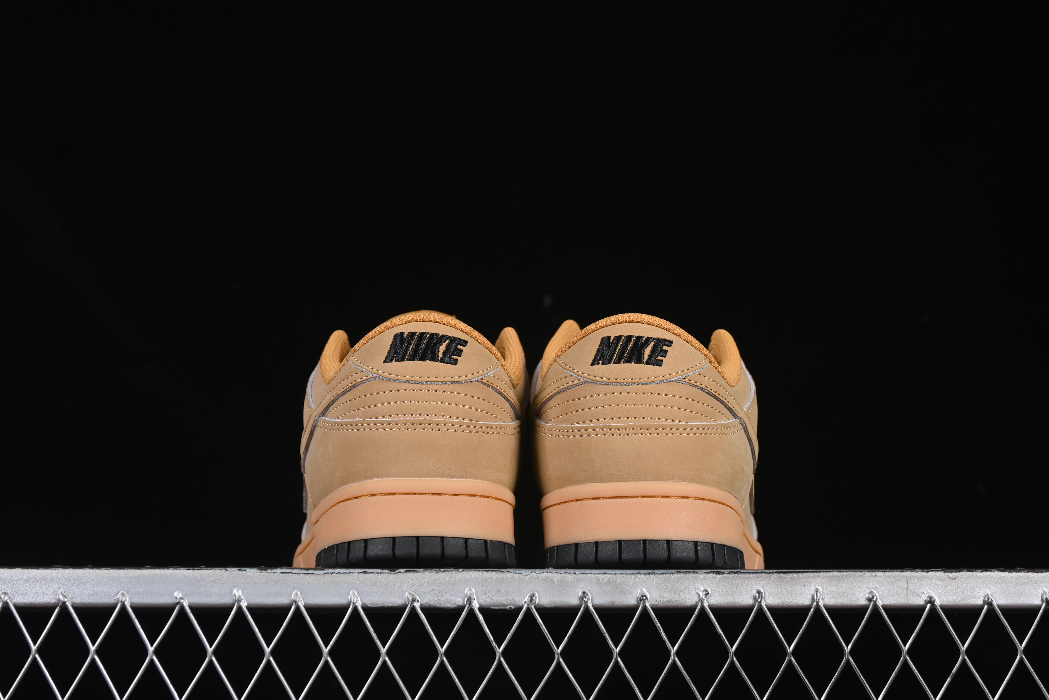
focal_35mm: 75
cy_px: 350
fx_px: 2185
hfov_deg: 27.0
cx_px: 524
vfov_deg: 18.2
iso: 160
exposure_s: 1/80
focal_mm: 50
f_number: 7.1
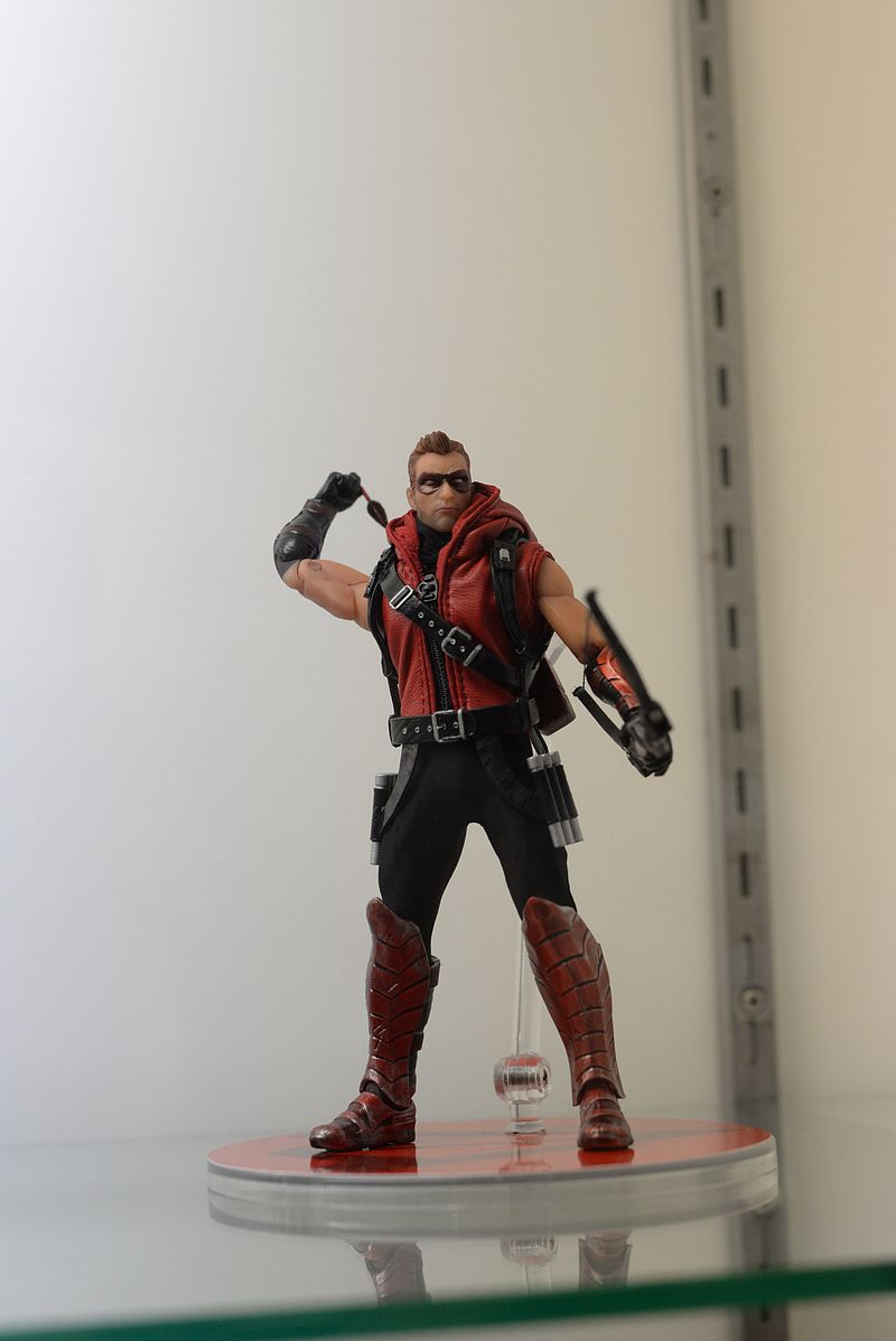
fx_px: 1864
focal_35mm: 50
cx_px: 448
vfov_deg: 39.6
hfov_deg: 27.0
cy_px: 670
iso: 1600
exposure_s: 1/250
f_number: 5
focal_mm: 50
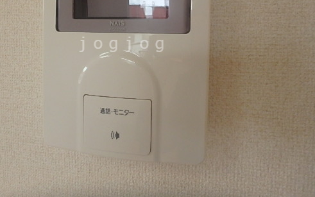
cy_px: 44
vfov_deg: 41.6
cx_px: 123
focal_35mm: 29
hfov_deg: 63.9
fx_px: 249
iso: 400
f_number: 3.5
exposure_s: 1/125
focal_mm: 3.7
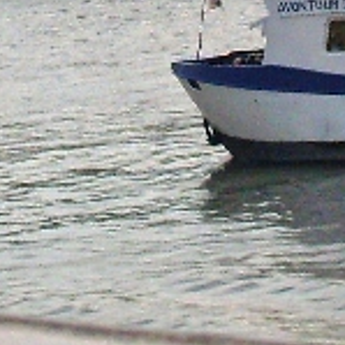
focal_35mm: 356
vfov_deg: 4.8
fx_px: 4014
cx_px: 25
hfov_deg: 4.9
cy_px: -361
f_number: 9.9
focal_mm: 9.9
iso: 80
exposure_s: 1/125
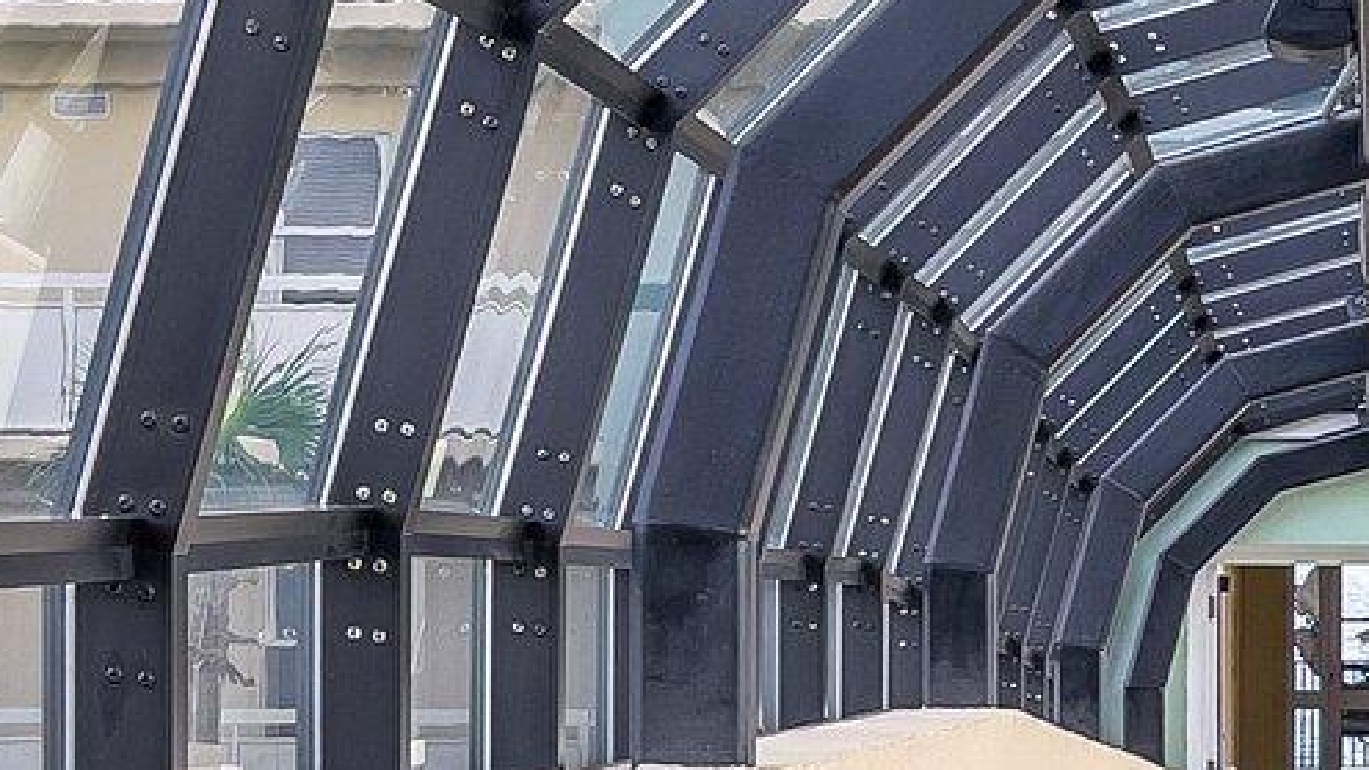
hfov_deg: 17.9
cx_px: 1350
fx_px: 4247
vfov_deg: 10.3
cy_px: 560
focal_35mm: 117
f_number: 1.6
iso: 32
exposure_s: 1/210
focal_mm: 5.1
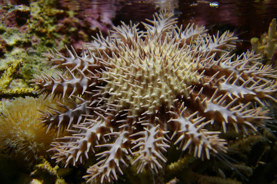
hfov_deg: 46.4
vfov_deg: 31.8
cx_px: 138
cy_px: 92
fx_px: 323
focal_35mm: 42
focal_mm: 28
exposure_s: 1/60
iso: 400
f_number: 5.6
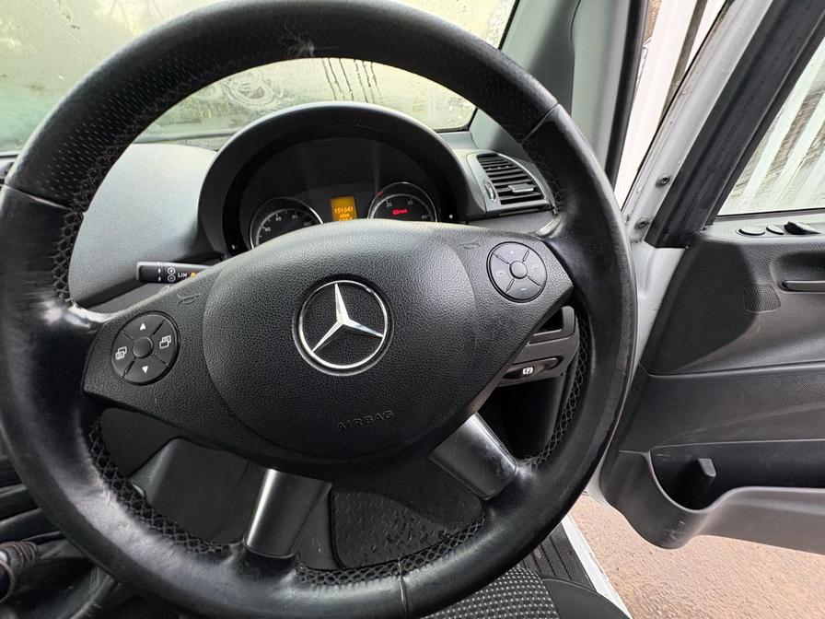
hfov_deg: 102.1
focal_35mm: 14
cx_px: 412
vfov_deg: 85.7
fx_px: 334
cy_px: 310
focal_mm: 2.22
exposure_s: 1/60
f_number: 2.2
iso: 320
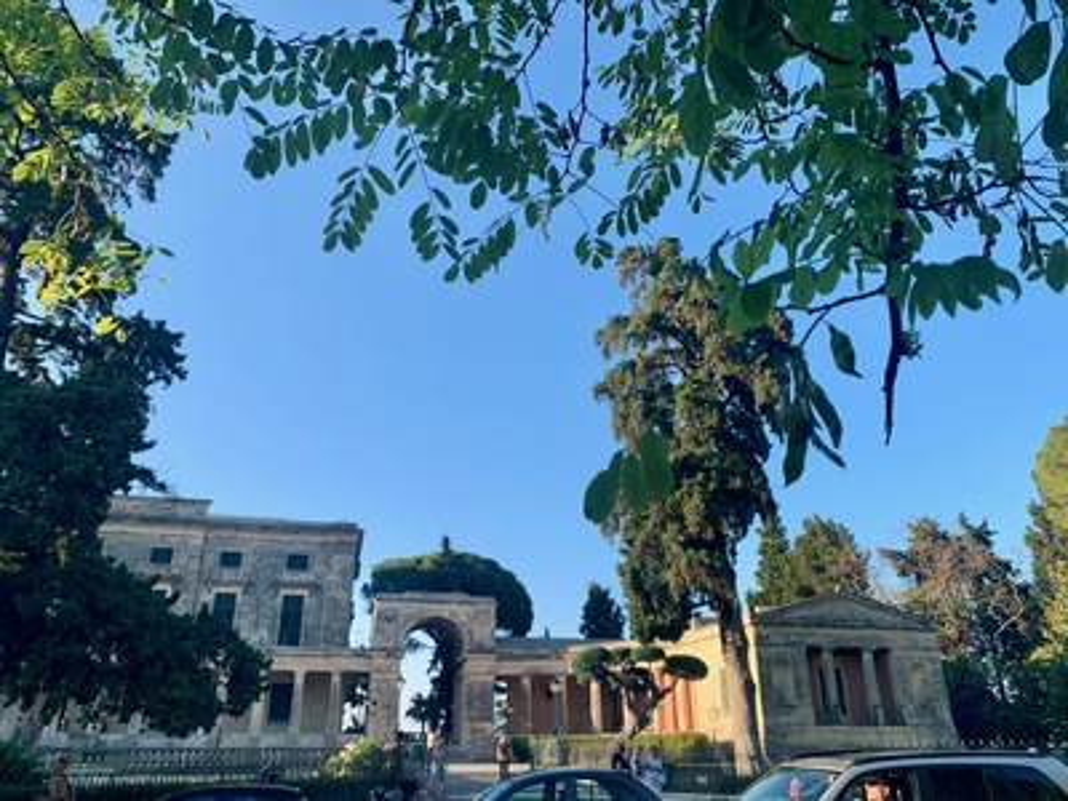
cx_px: 534
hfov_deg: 67.3
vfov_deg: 53.1
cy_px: 400
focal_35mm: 26
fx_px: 802
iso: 25
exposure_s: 1/796
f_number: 1.8
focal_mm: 4.25
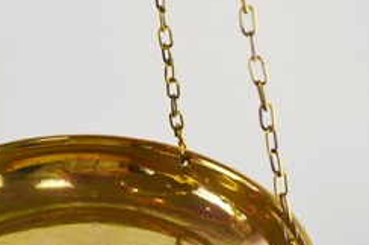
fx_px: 1361
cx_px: 95
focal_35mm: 133
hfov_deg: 15.4
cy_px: 207
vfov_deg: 10.2
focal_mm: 36
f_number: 6.3
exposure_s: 1/160
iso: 200
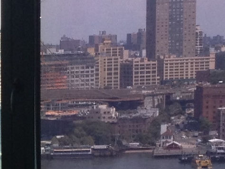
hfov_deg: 7.9
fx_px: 1567
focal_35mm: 241
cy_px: 253
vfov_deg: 6.1
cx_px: -175
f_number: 2.4
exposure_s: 1/245
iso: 50
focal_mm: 4.28
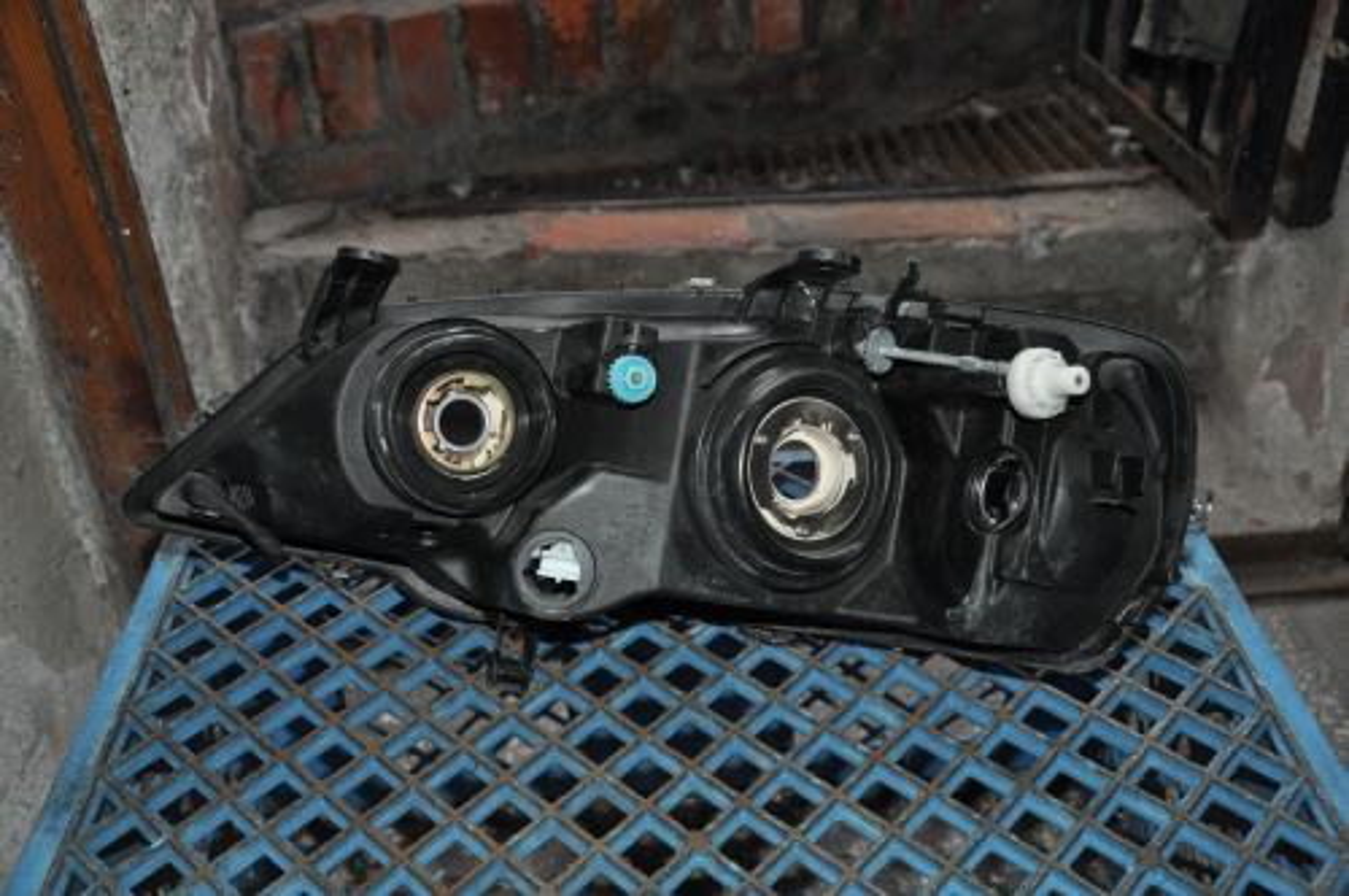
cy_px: 448
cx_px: 674
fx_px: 1403
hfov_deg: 51.3
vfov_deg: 35.4
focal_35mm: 38
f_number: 4
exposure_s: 1/60
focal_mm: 25
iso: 800
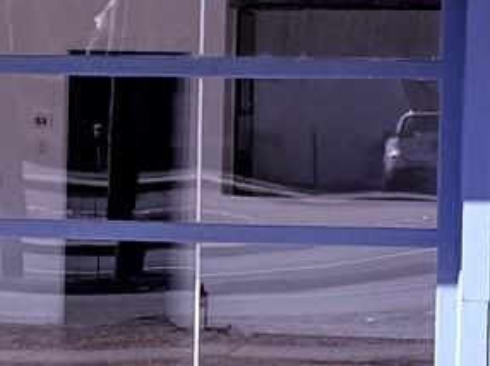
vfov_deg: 8.6
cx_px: -2
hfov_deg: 11.4
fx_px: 2433
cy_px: 147
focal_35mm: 172
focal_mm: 6.76
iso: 80
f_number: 1.78
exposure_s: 1/4167
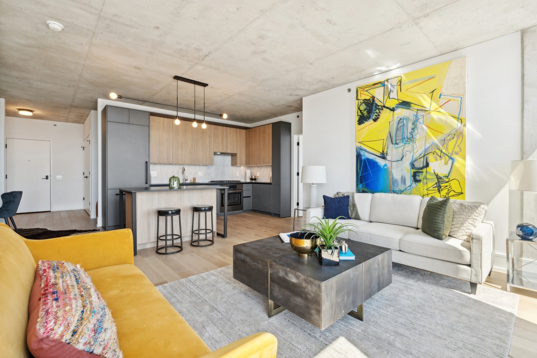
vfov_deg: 73.7
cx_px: 268
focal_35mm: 16
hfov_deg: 96.7
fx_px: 239
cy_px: 179
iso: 320
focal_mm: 16
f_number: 8
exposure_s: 1/25
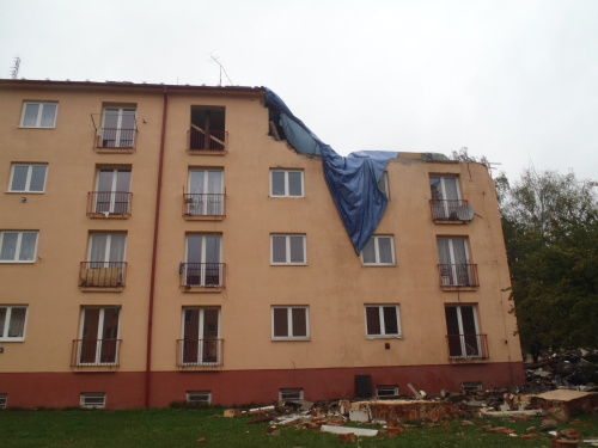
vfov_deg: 49.7
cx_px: 299
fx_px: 484
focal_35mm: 28
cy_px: 224
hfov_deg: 63.4
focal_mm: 5
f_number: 10
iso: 200
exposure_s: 1/50
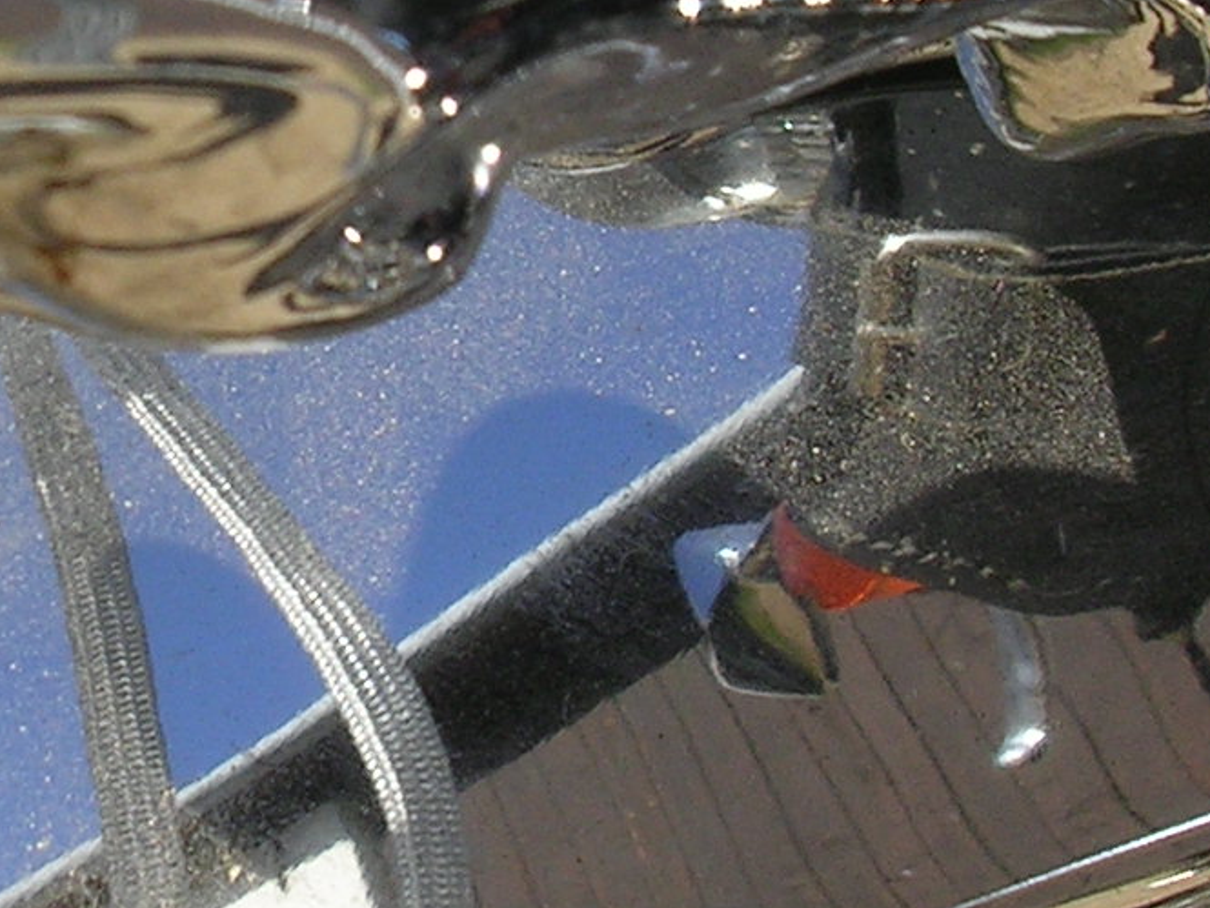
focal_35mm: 117
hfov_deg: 16.7
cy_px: 113
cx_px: 247
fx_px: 4090
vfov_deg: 12.6
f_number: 5.6
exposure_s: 1/211
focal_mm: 5.8
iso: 50
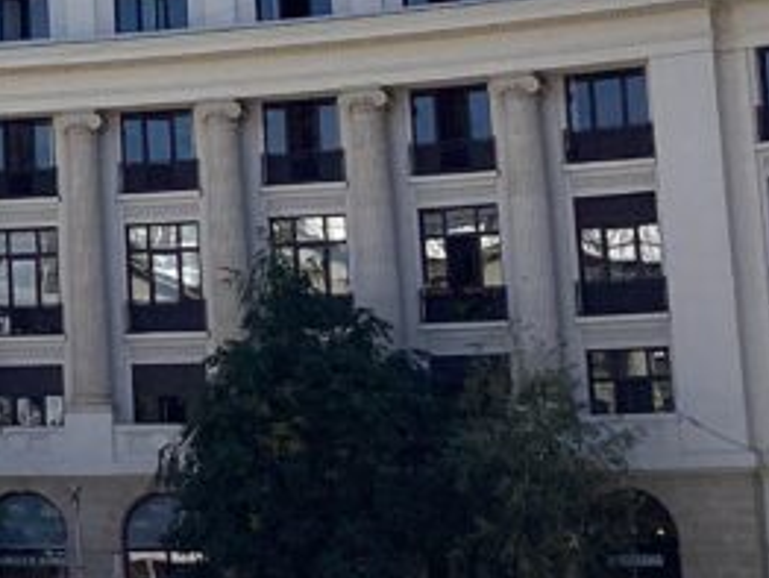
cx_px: -382
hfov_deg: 15.1
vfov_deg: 12.1
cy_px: -29
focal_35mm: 121
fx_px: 2690
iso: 25
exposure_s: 1/1567
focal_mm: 3.3
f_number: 2.4
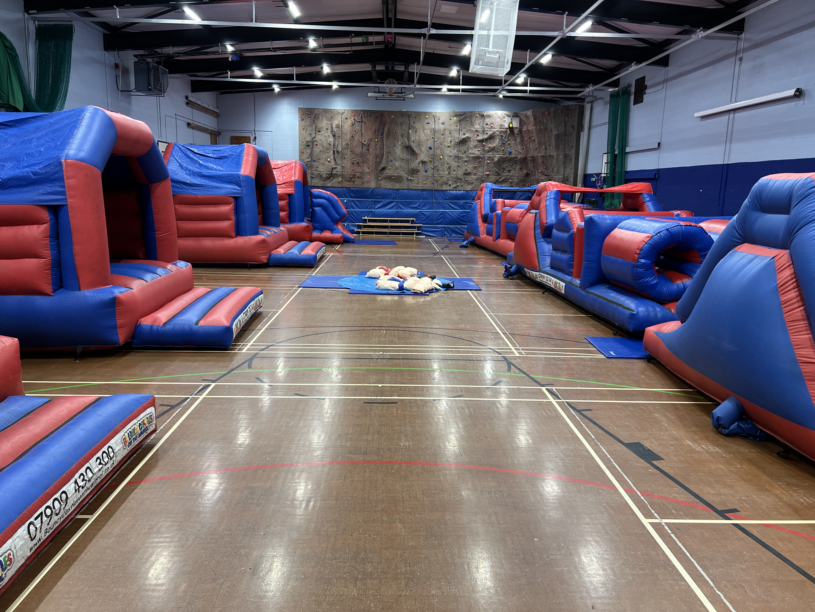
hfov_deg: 67.3
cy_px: 306
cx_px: 408
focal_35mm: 26
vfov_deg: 53.1
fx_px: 612
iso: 125
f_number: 1.5
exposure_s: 1/121
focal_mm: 5.7
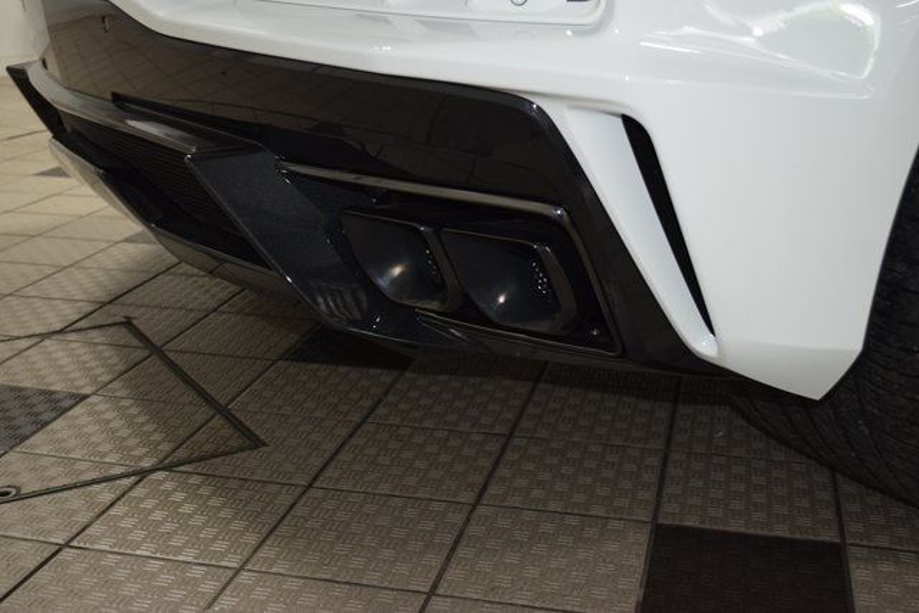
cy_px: 306
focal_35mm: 48
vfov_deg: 28.1
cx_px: 460
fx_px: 1226
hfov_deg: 41.1
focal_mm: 32
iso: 900
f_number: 4.8
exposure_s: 1/60
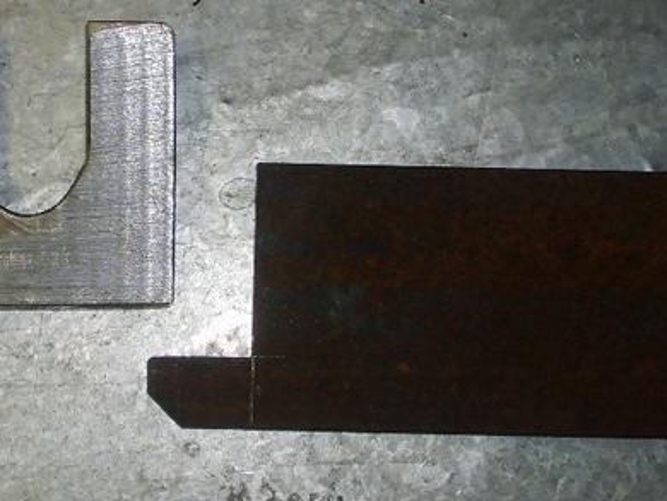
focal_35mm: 125
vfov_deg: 11.9
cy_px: 198
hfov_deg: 15.7
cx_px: 164
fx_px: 2410
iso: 100
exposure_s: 1/60
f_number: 3.6
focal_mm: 10.3
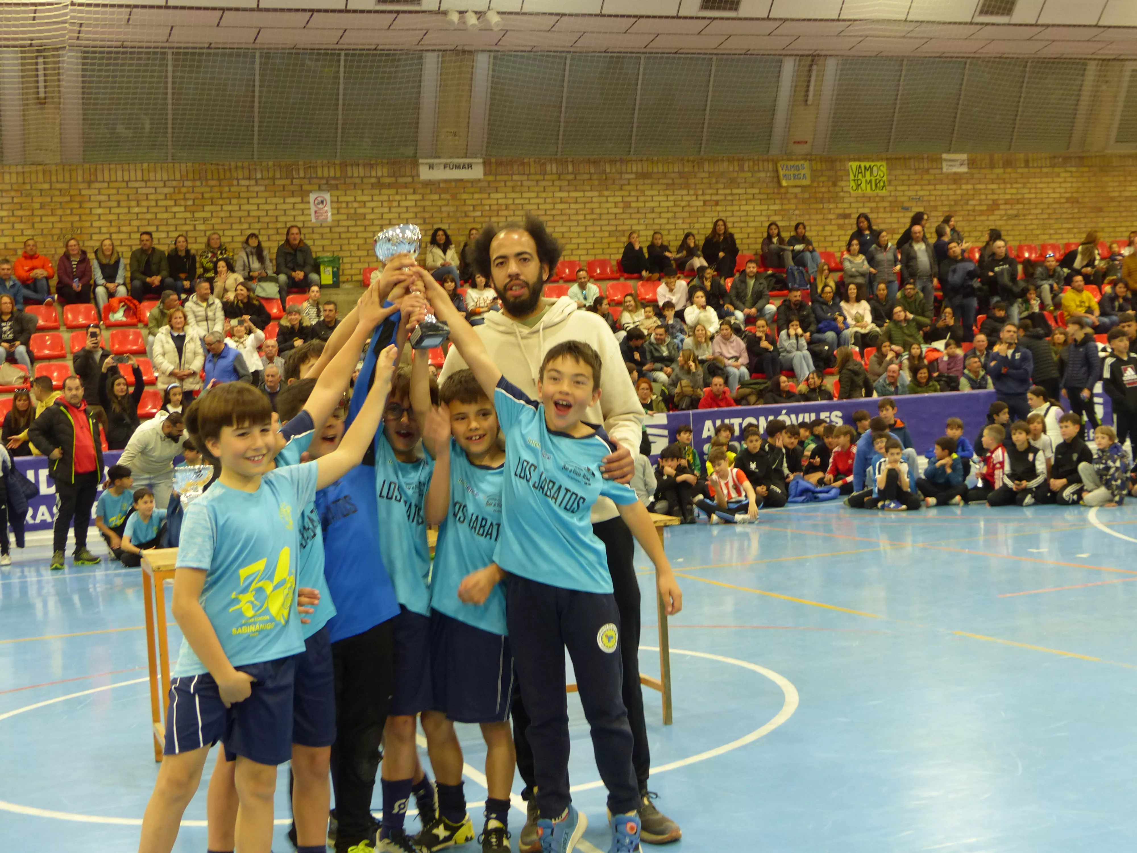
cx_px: 568
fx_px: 1642
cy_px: 426
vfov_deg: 29.1
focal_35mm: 50
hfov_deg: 38.2
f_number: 2.8
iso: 200
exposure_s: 1/30
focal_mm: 9.1
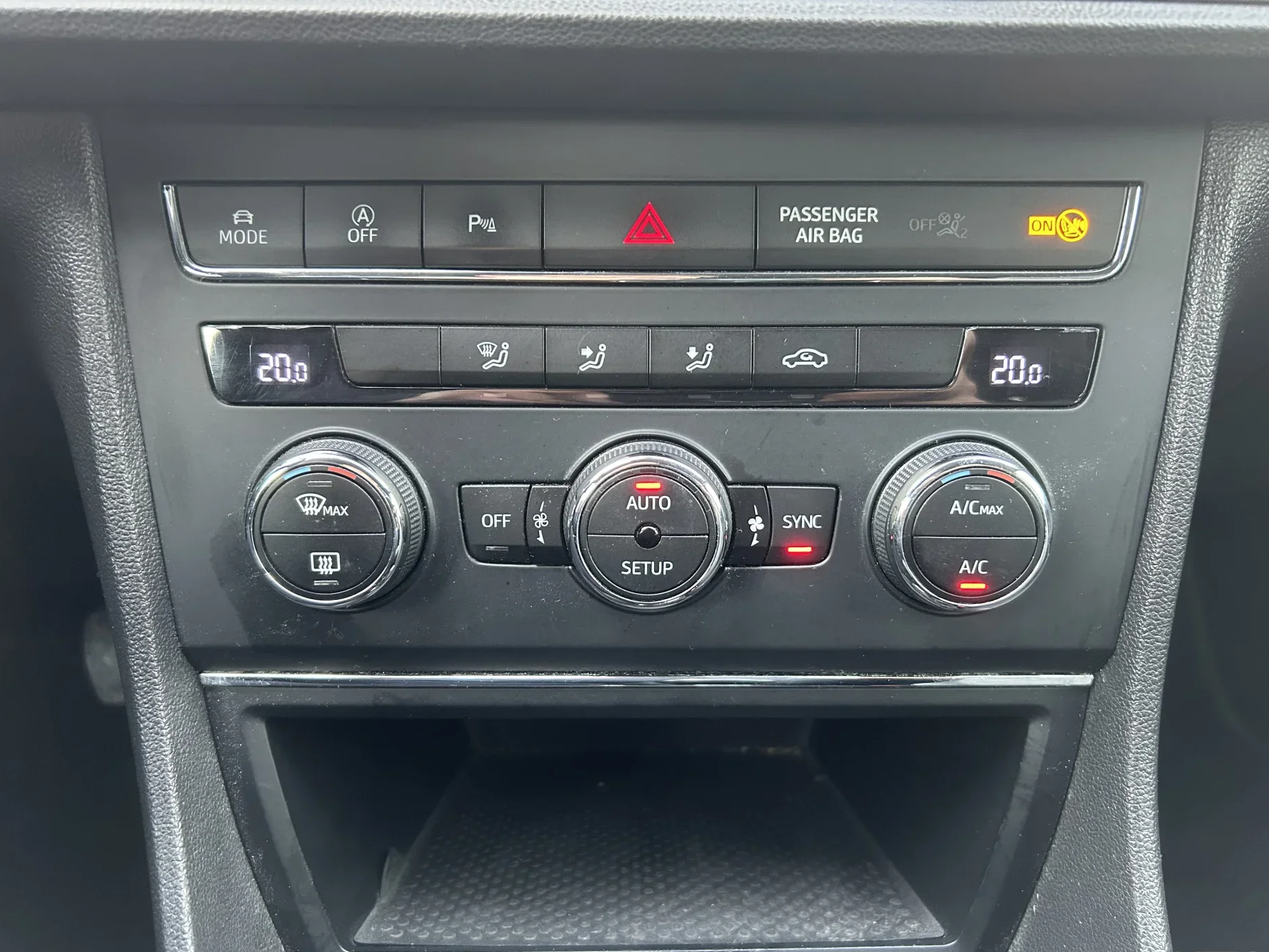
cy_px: 490
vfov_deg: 51.4
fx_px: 990
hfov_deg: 65.3
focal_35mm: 27
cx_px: 642
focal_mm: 5.7
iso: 200
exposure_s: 1/52
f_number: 1.5
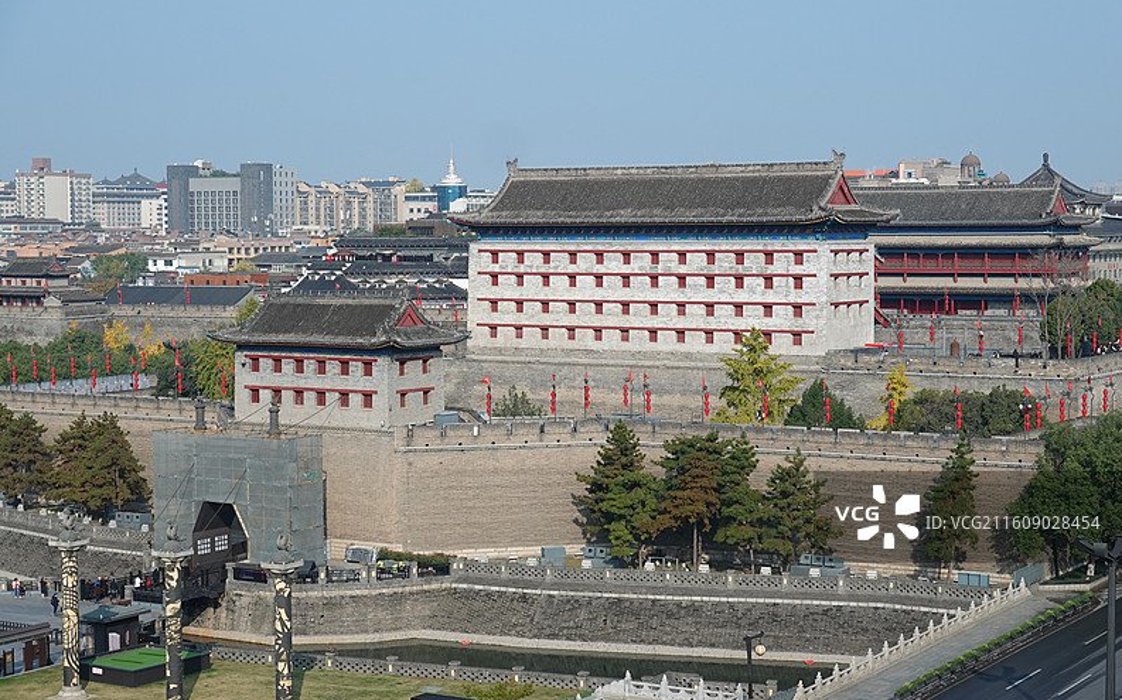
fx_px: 2201
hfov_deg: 28.6
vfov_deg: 18.1
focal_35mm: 72
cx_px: 563
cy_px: 342
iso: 125
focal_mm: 25.85
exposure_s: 1/640
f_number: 5.6
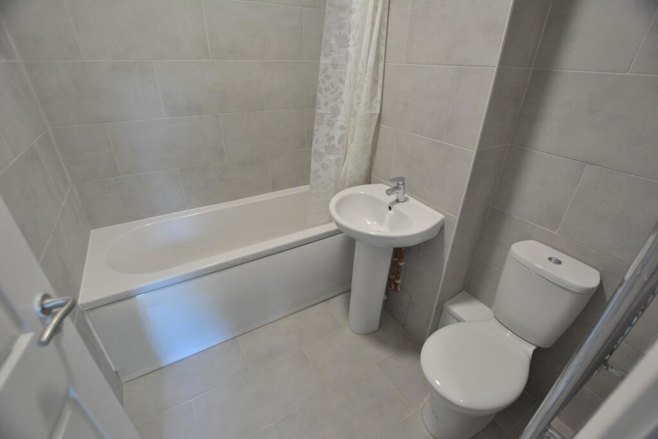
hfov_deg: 100.4
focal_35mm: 15
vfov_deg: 77.3
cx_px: 329
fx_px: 274
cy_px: 220
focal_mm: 10
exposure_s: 1/60
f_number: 4
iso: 720
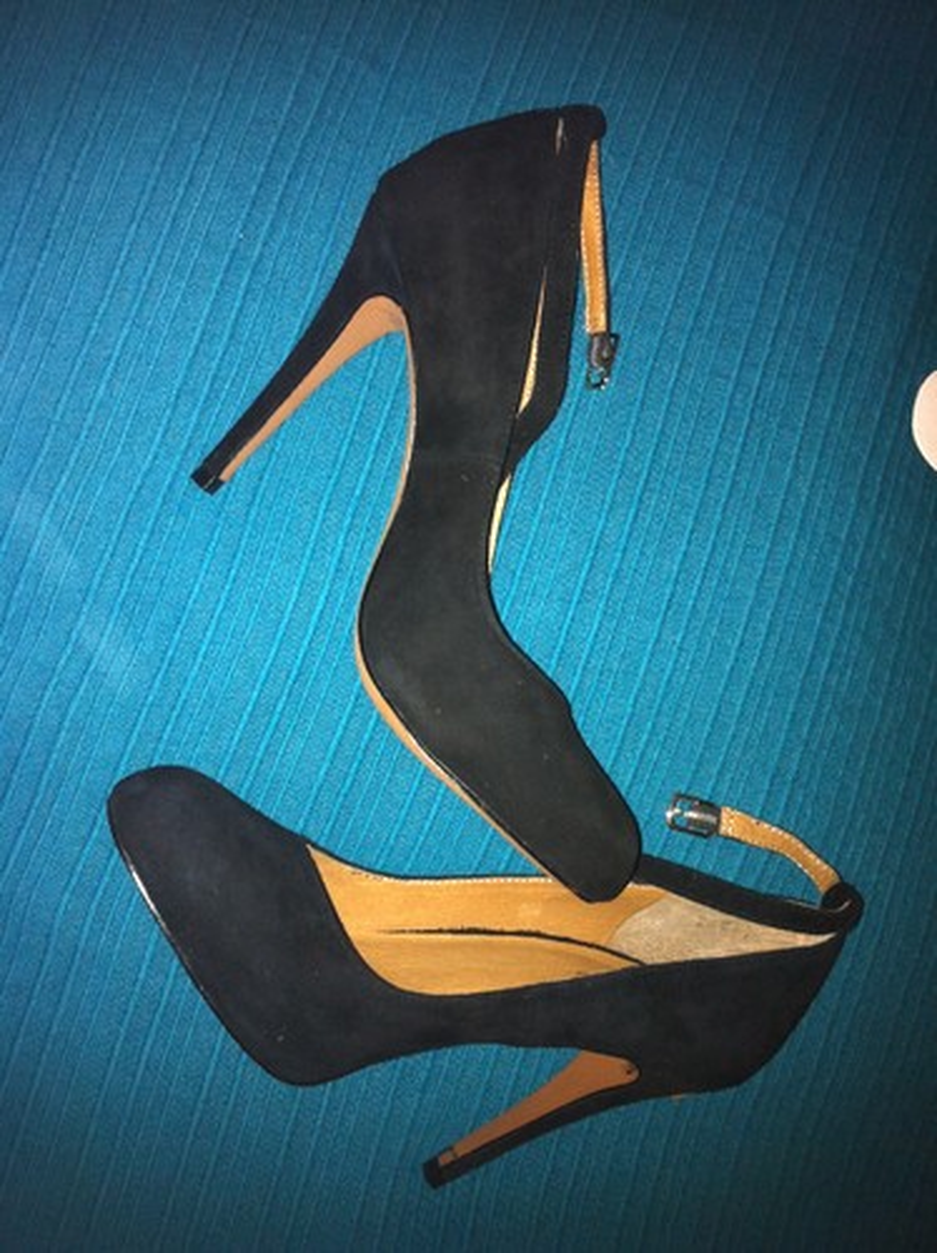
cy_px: 626
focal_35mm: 35
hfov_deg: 40.6
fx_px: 1265
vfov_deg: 52.7
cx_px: 468
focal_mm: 3.85
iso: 160
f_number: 2.8
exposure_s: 1/15
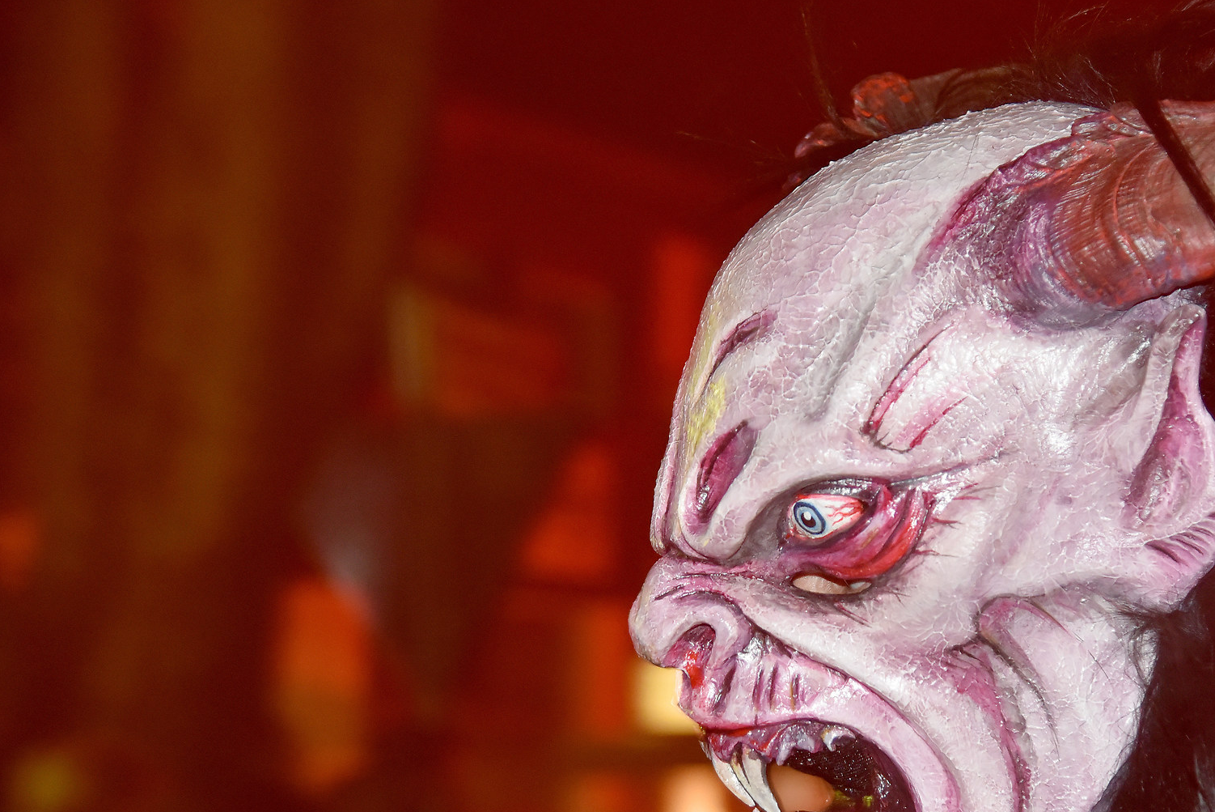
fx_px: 4423
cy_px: 482
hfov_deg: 15.6
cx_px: 911
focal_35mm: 131
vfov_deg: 10.5
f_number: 4
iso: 3200
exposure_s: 1/60
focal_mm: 82
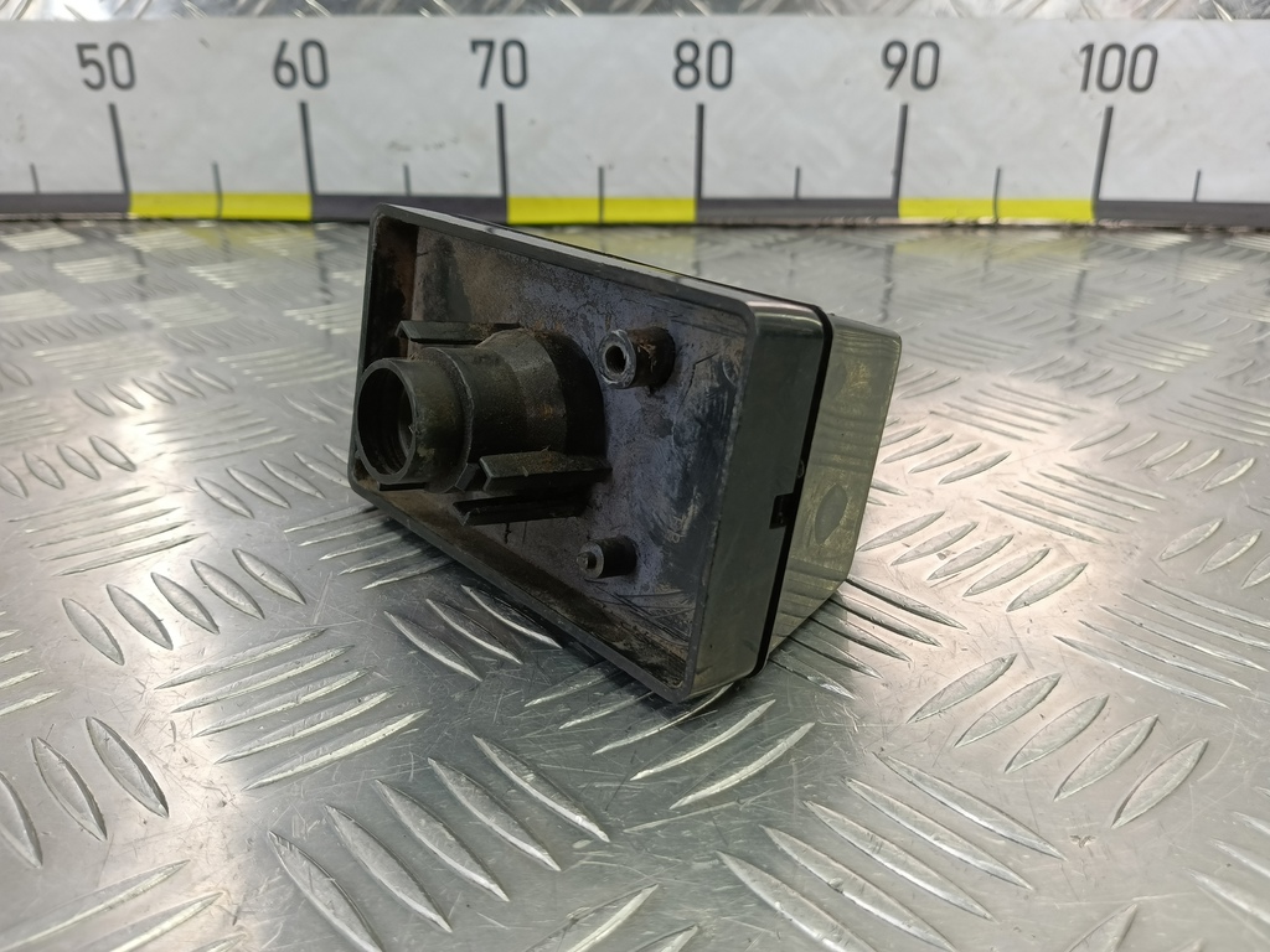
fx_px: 991
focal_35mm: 27
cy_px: 476
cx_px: 635
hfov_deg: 65.3
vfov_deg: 51.4
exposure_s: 1/50
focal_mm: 4.11
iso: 113
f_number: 1.6
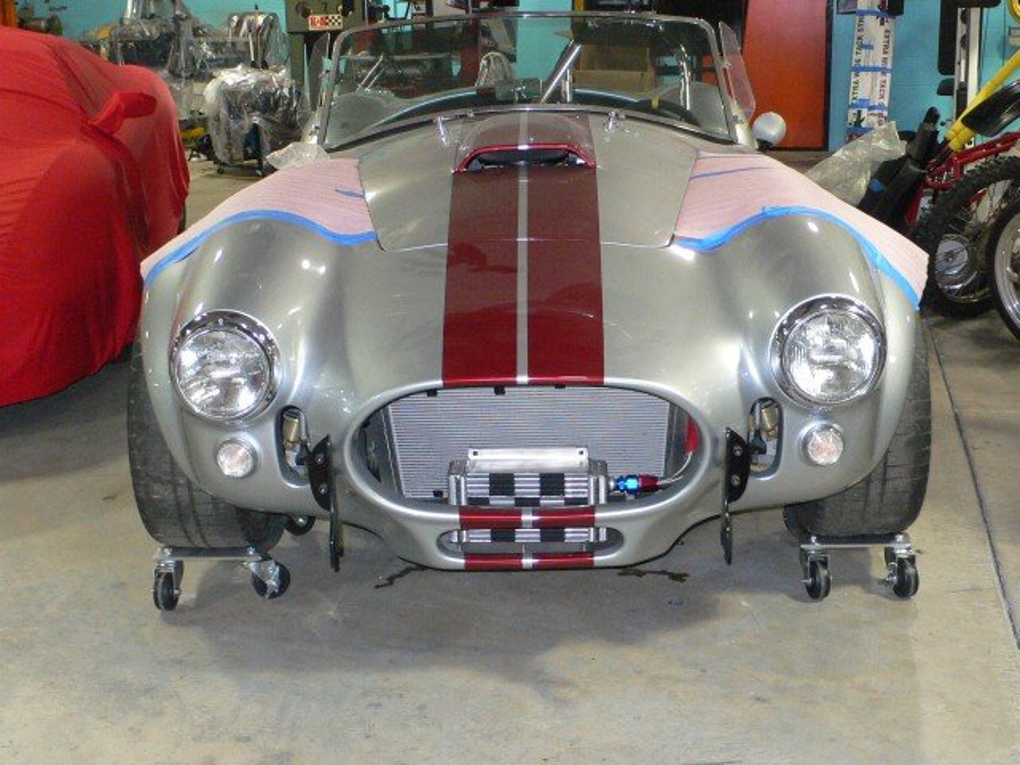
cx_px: 510
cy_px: 382
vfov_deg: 32.2
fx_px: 1326
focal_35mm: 45
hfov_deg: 42.1
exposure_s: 1/30
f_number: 2.8
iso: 250
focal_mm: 6.7
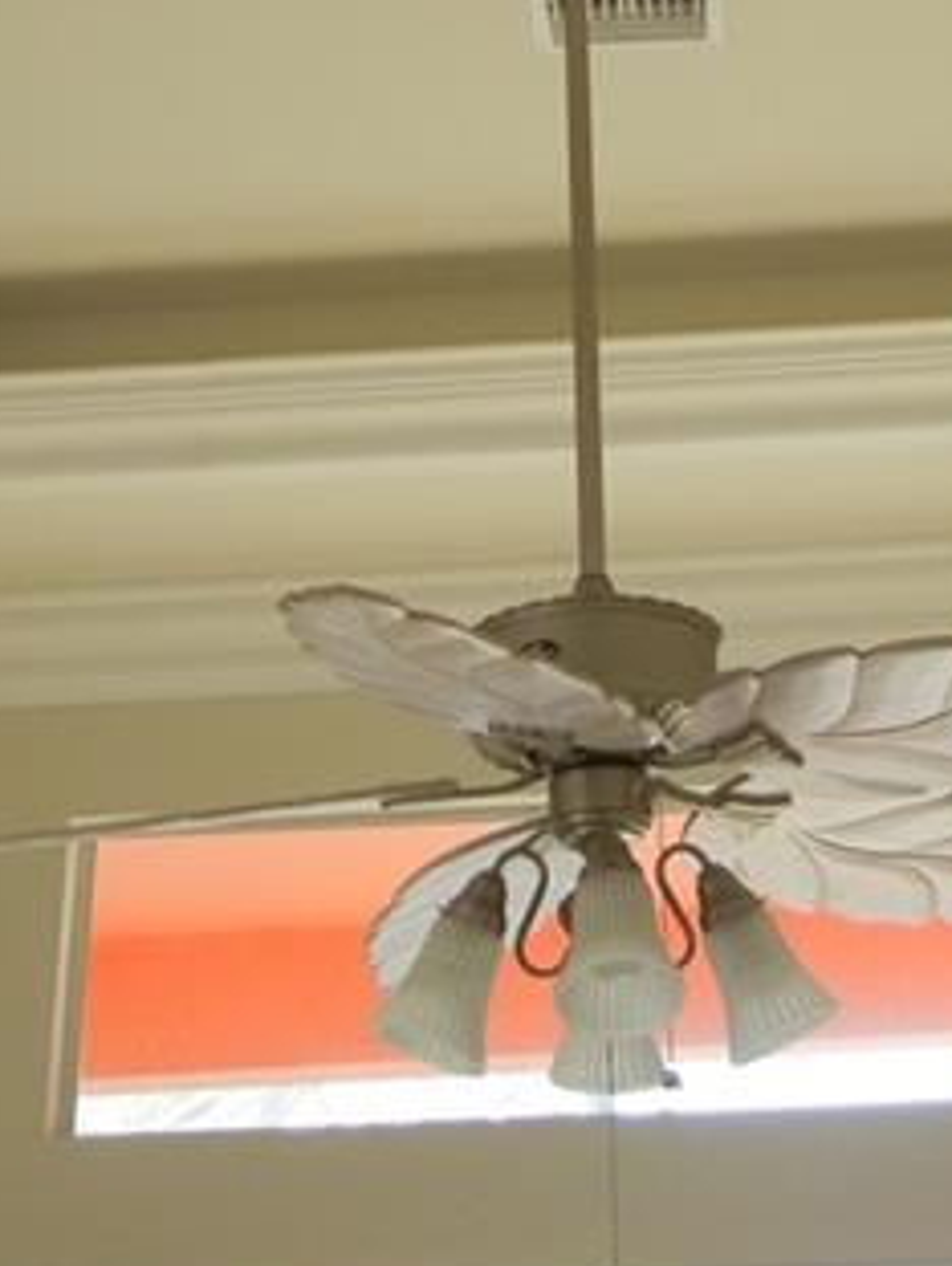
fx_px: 2708
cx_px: 618
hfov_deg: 19.9
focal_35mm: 74
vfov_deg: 24.9
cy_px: -45
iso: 160
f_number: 3.5
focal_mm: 5.4
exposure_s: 1/65.3
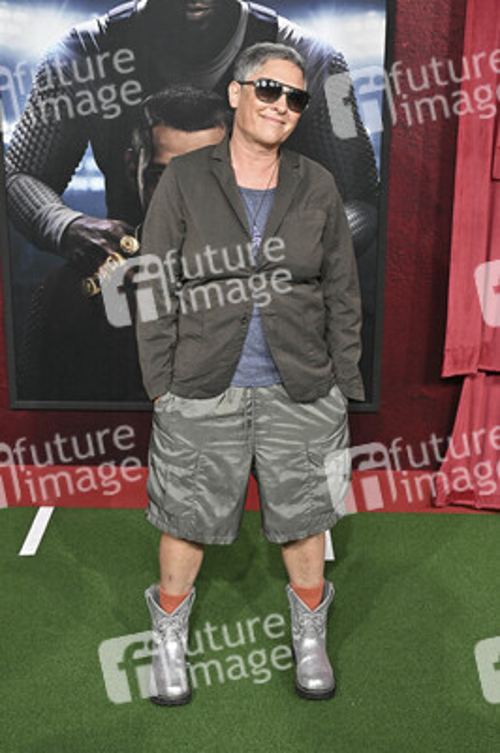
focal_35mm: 39
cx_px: 250
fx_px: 814
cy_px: 376
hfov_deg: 34.2
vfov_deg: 49.6
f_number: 6.3
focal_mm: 39
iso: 400
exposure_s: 1/400
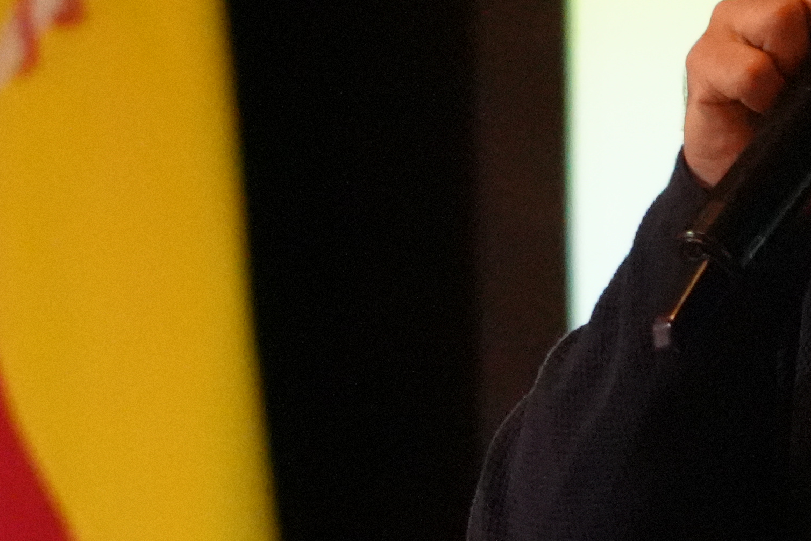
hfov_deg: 1.8
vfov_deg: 1.2
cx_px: 469
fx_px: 25122
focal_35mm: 1115
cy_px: 137
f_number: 6.3
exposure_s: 1/200
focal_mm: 240
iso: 12800
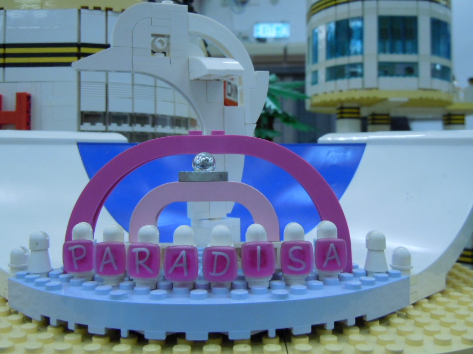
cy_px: 152
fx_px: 478
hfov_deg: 52.6
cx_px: 226
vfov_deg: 40.6
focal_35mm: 35
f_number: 3.5
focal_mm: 5.4
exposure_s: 1/60
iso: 320
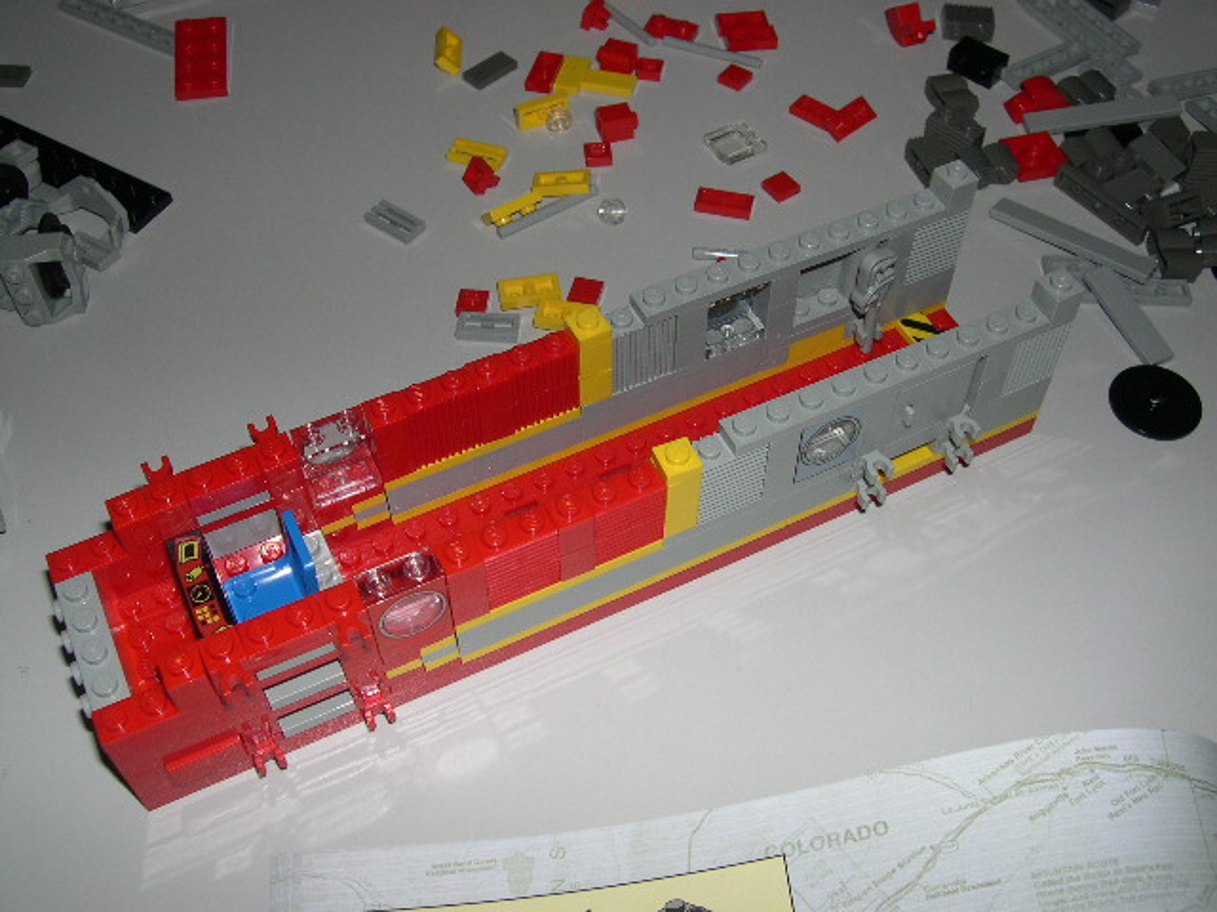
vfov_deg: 37.7
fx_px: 1336
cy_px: 456
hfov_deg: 49.0
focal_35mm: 38
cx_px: 608
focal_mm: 8
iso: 100
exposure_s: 1/60
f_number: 7.6
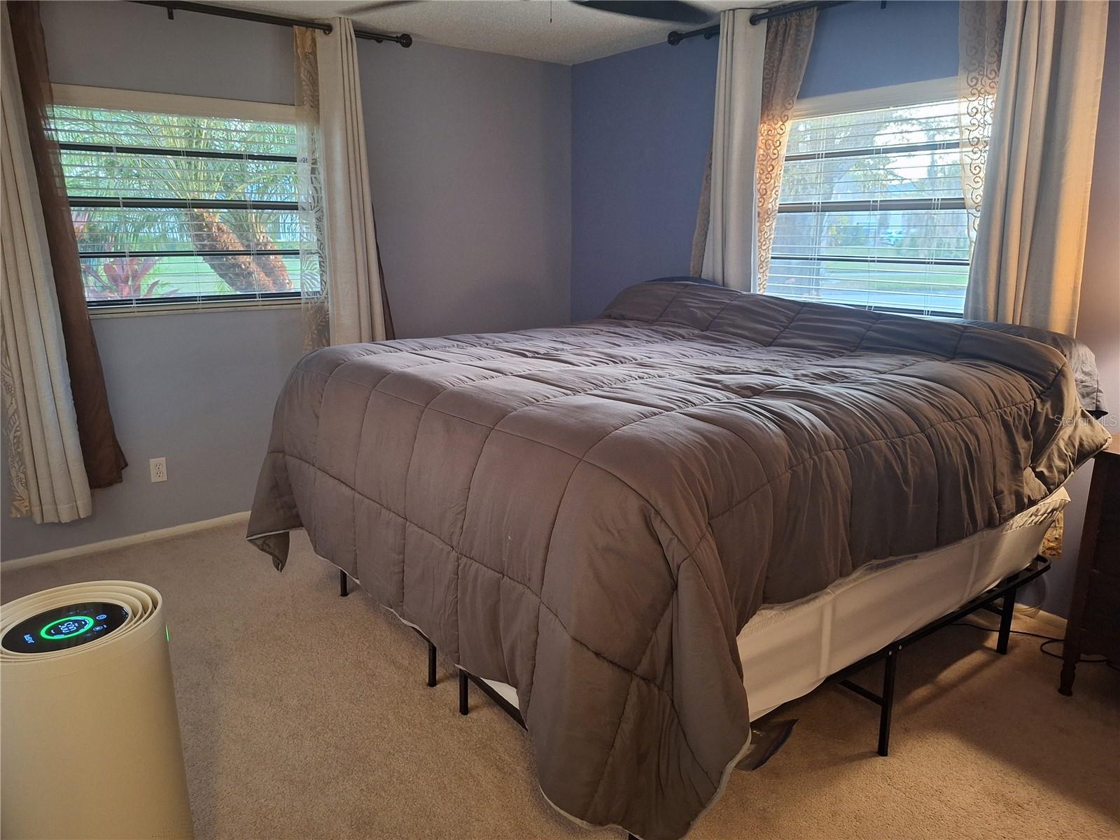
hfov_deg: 73.9
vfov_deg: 58.9
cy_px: 420
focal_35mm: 23
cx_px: 560
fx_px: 744
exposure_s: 1/24
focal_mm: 5.54
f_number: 1.8
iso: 320
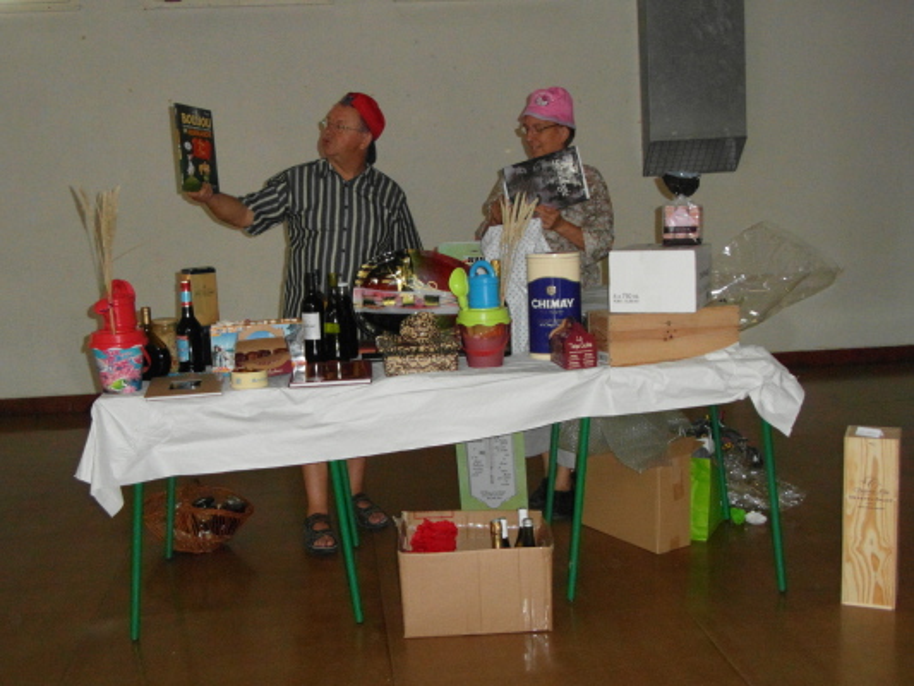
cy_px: 343
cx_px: 457
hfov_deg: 45.8
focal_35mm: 41
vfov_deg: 35.1
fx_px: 1083
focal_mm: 6.8
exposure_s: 1/45
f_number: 3.6
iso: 480
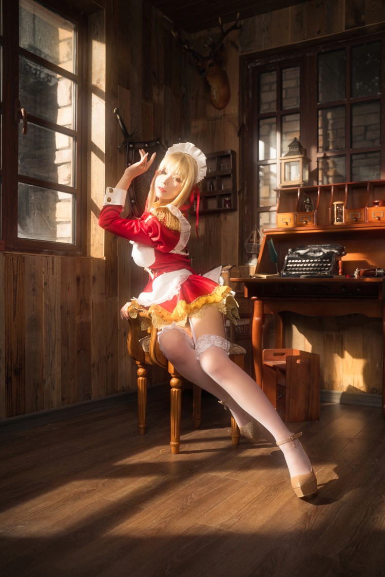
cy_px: 288
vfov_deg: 55.8
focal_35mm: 34
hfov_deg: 38.9
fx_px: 545
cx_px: 192
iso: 200
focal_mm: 34
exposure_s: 1/250
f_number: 4
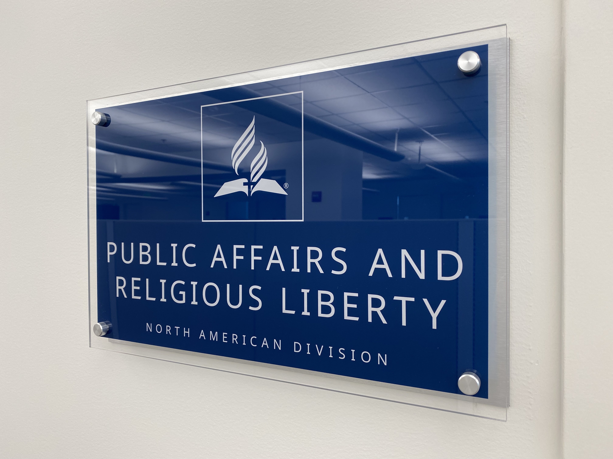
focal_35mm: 26
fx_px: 460
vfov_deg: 53.1
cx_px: 306
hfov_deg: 67.3
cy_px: 230
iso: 64
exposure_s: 1/62
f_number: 1.8
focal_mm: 4.25
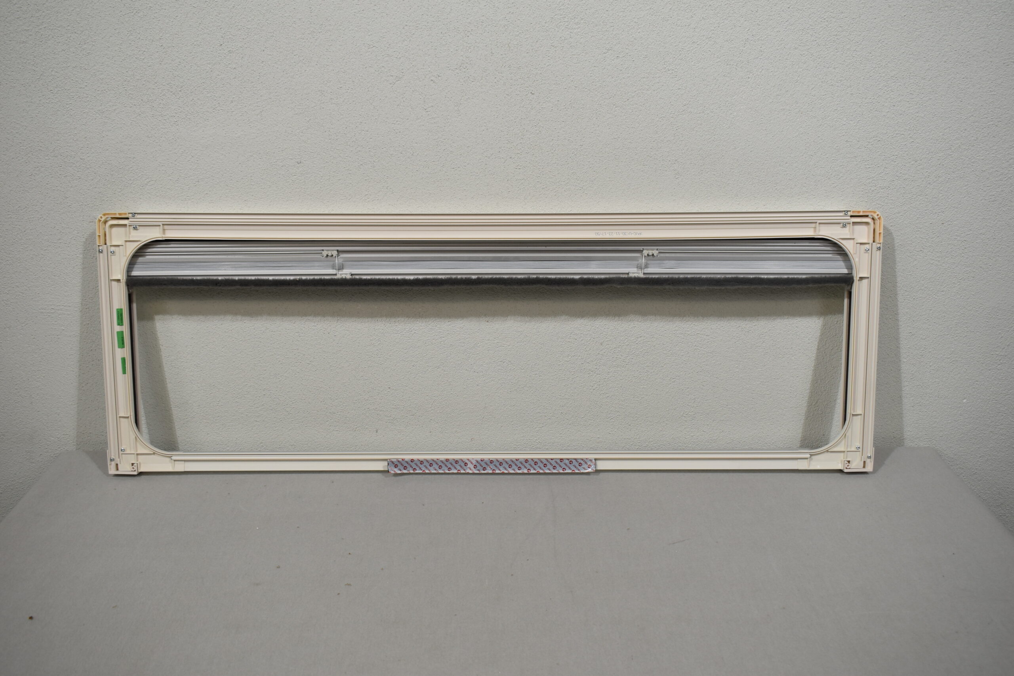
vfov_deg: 40.0
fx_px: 929
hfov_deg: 57.2
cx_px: 507
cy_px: 338
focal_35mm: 33
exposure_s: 1/125
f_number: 5.6
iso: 320
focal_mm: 22
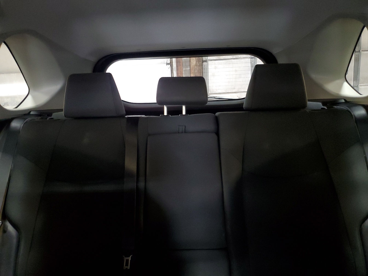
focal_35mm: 26
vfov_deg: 53.1
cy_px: 138
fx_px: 276
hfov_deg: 67.3
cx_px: 184
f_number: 1.5
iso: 316
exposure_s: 1/17
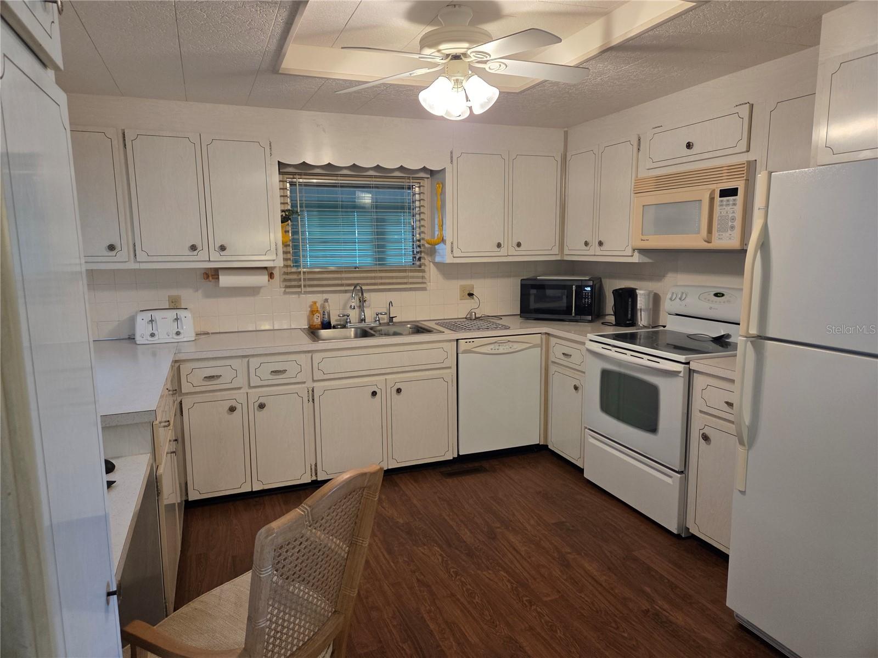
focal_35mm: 23
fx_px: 583
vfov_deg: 58.9
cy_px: 329
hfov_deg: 73.9
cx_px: 439
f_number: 1.8
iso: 320
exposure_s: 1/120
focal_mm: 5.4
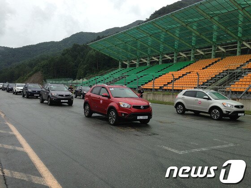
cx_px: 126
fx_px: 239
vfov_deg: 42.9
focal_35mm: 33
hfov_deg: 55.4
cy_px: 94
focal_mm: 4.13
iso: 50
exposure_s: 1/861
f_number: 2.4
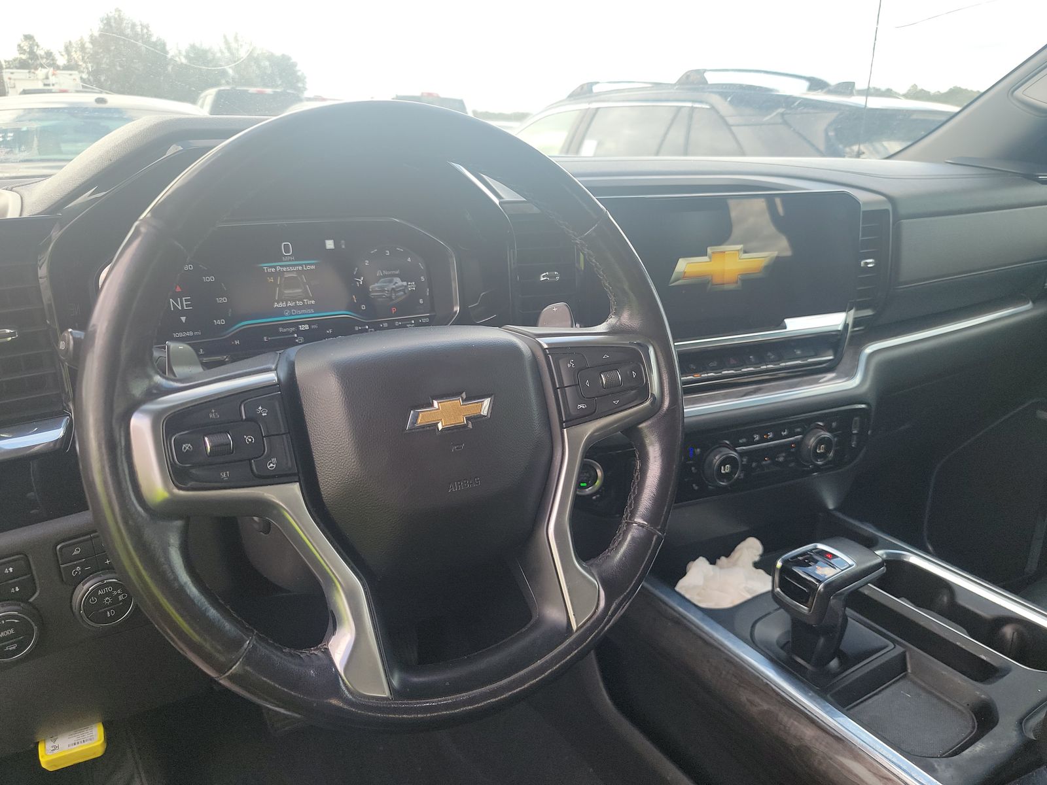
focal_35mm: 24
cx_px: 524
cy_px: 392
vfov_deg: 56.8
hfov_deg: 71.6
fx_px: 726
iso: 71
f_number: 1.8
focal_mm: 6.7
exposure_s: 1/119
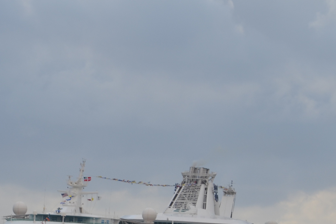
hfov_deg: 4.8
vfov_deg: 3.2
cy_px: 238
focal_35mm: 433
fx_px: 4040
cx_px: 114
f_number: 8
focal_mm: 120
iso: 200
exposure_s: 1/250
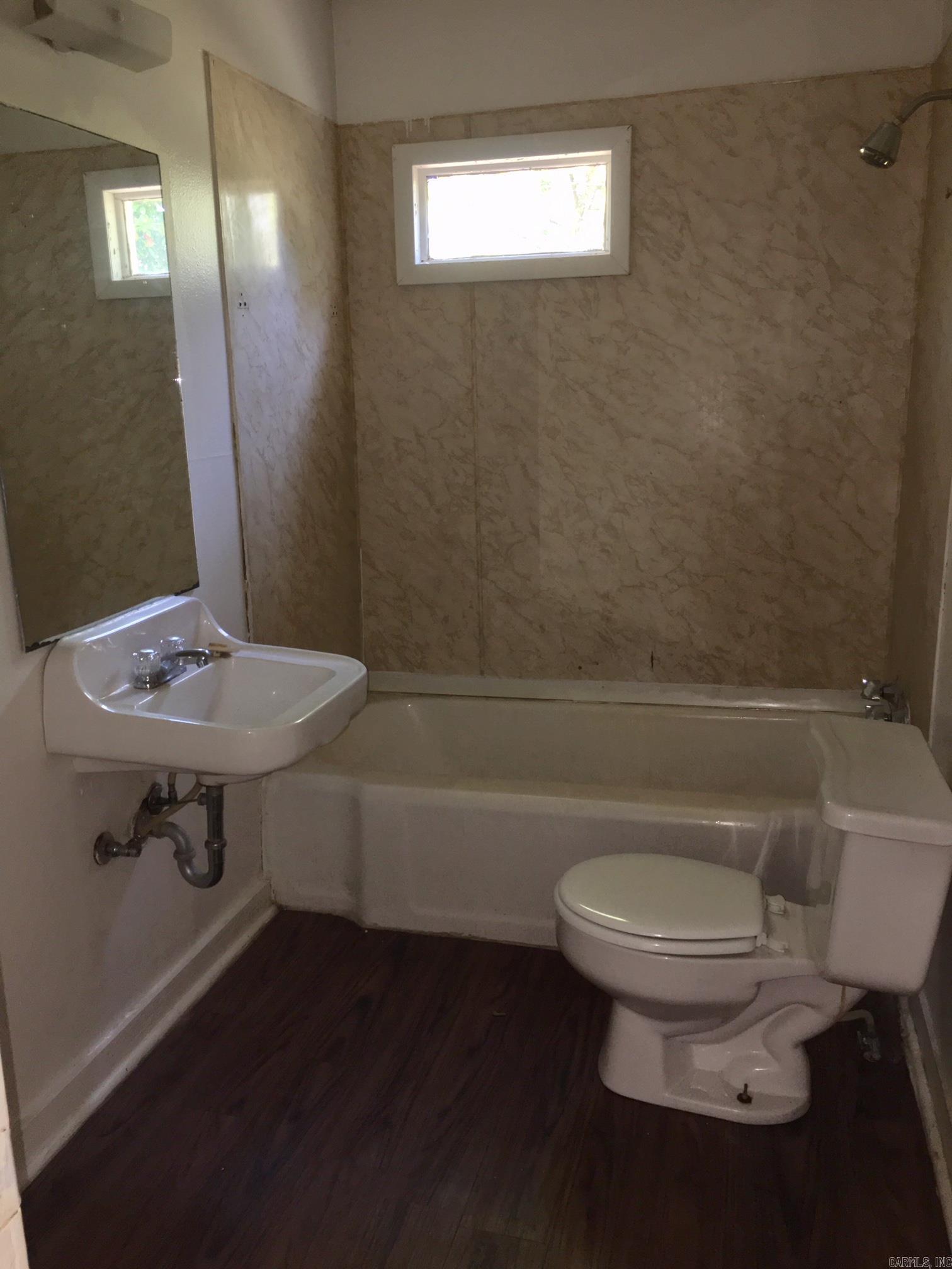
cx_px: 476
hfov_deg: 48.2
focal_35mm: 29
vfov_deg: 61.7
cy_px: 634
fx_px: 1063
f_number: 2.2
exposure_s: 1/24
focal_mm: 4.15
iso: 32
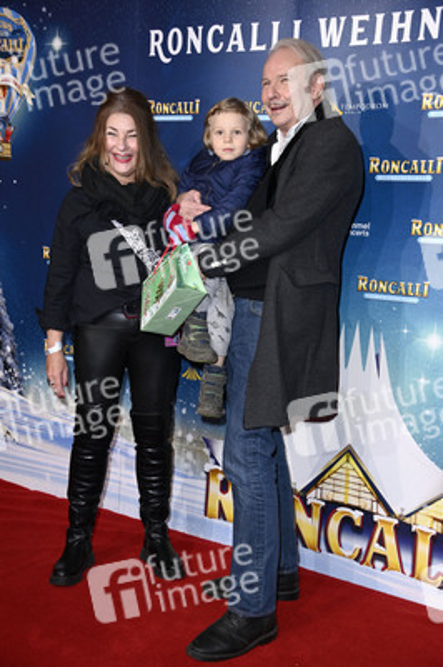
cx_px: 222
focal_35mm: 50
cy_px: 334
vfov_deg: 39.6
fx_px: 924
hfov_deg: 26.9
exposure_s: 1/250
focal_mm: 50
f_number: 5.6
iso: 1250
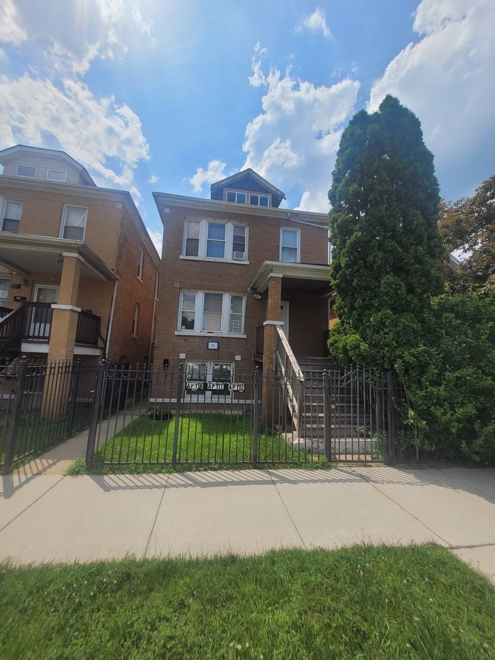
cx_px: 248
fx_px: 248
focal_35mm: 13
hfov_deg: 89.9
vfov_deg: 106.2
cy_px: 330
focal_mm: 1.74
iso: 40
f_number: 2.2
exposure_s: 1/2145
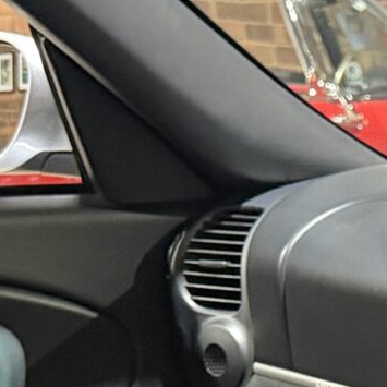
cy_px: 610
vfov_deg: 10.9
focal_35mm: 153
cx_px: 528
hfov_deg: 11.1
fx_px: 1935
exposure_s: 1/33
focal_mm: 6.76
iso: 1000
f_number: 1.78
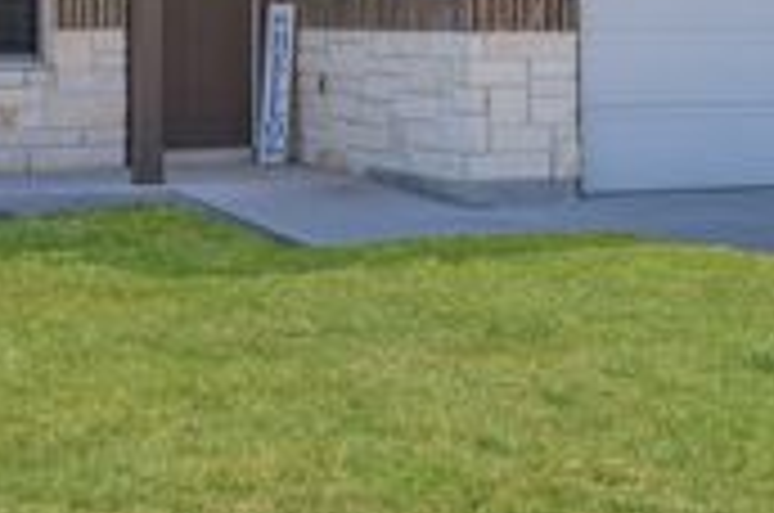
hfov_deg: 20.6
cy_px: -106
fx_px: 2125
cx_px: 464
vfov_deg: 13.4
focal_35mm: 99
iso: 200
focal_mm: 34
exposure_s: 1/350
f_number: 8
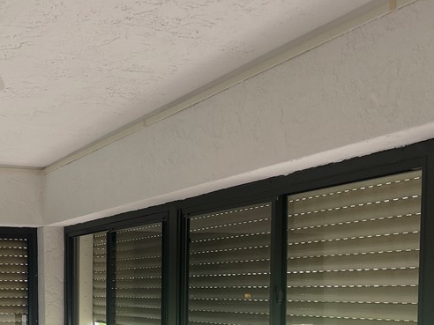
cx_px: 59
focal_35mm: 52
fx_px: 652
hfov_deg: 35.1
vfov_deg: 26.6
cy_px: 320
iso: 64
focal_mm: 5.1
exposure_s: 1/121
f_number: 1.6
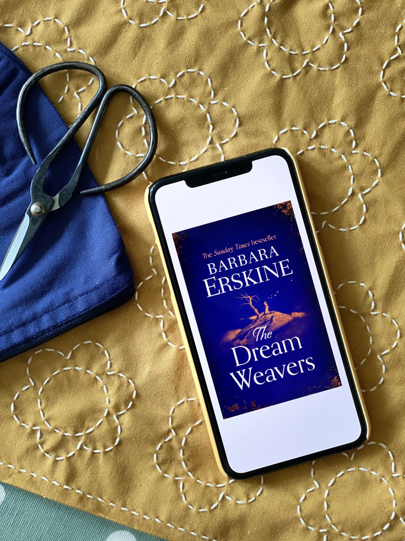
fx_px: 811
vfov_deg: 36.8
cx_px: 202
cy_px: 270
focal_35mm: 52
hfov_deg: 28.0
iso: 160
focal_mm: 6
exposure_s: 1/122
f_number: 2
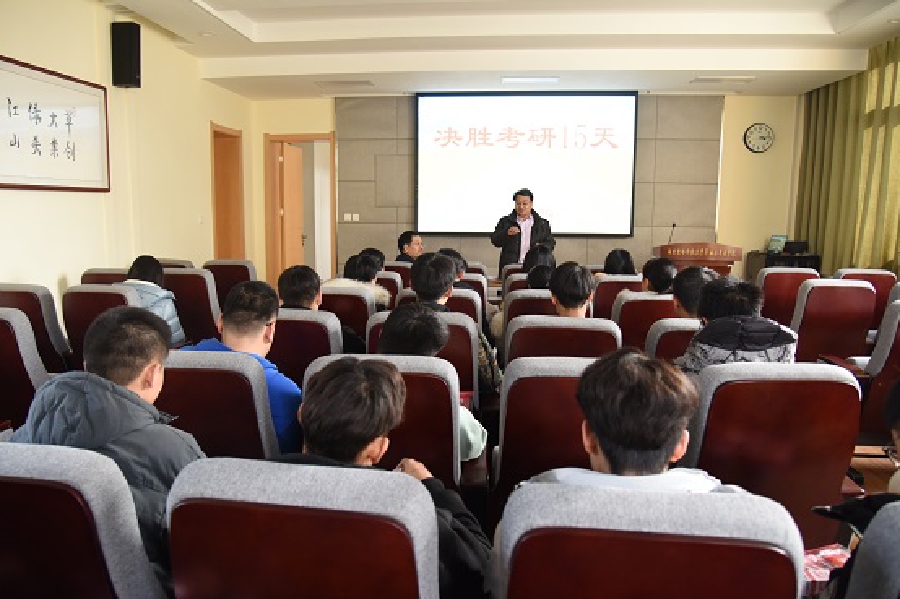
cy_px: 302
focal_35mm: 26
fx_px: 650
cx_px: 424
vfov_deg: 49.5
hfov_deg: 69.4
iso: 800
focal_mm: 24
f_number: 4
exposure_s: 1/60
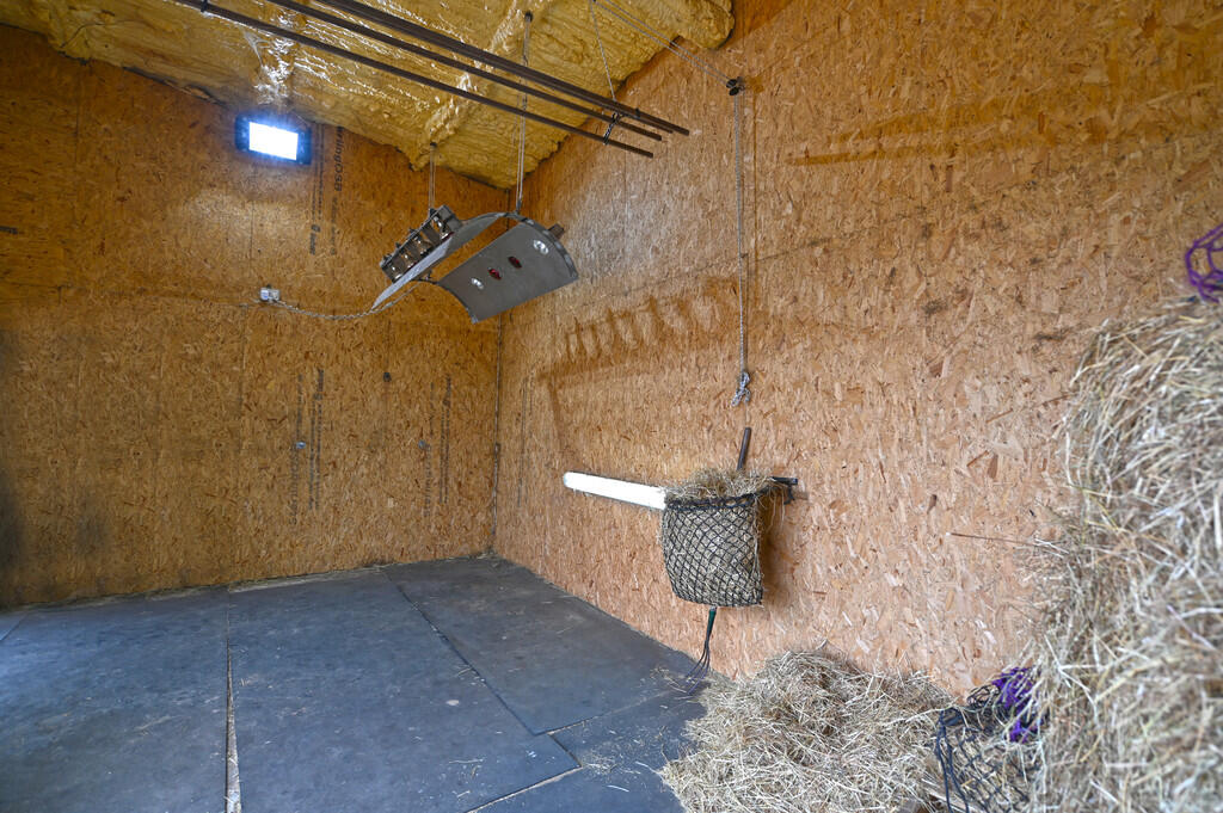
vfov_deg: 73.7
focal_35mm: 16
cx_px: 612
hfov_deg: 96.8
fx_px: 543
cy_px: 406
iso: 100
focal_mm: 16
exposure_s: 1/50
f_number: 3.5
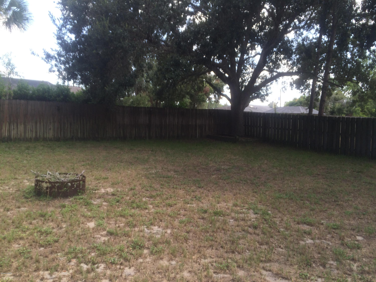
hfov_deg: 61.7
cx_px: 188
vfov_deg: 48.2
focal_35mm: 29
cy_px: 141
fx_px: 315
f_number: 2.2
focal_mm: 4.15
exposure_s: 1/427
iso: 32
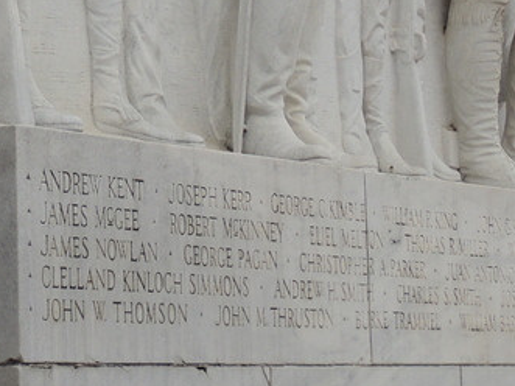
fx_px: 2707
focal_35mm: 182
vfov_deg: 8.1
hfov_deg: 10.7
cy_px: 19
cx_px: -44
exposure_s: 1/100
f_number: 3.5
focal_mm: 8.3
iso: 100
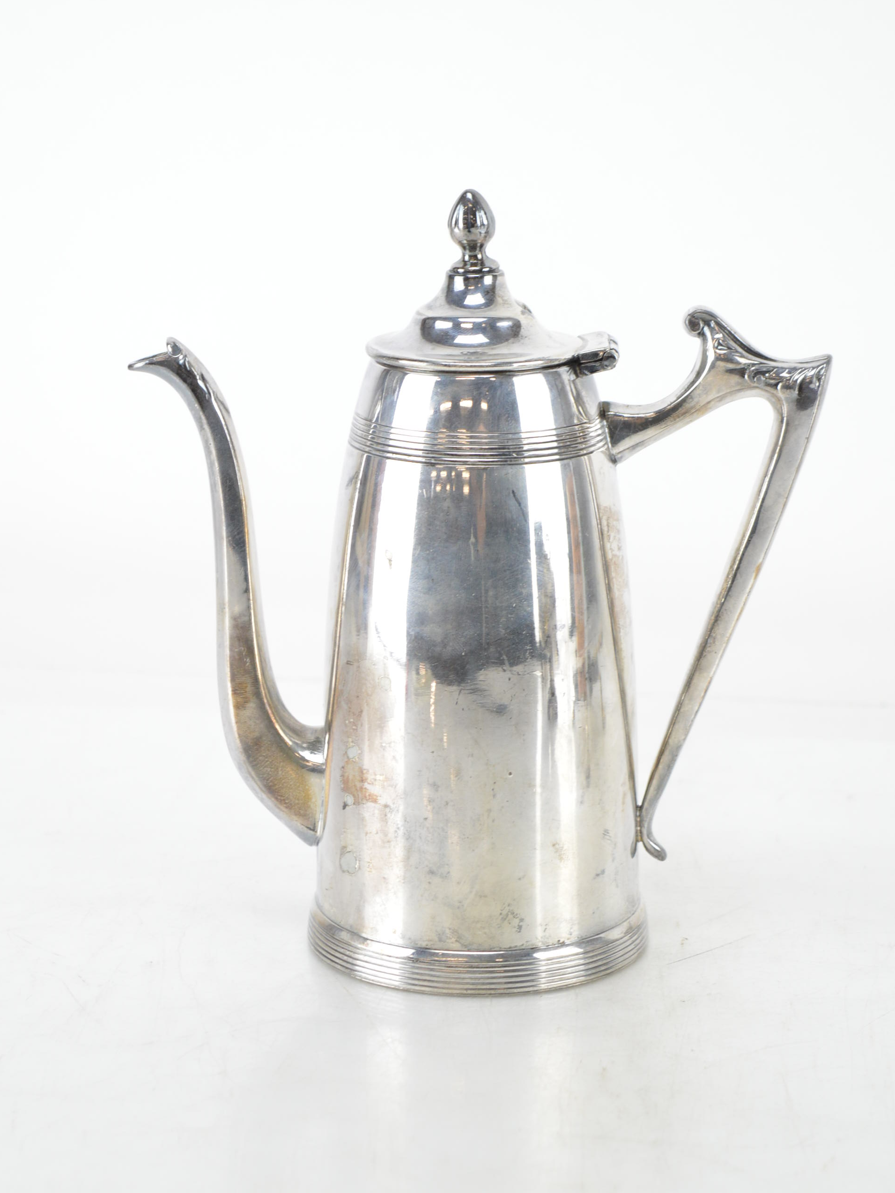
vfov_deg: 21.0
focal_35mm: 94
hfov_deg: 15.8
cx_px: 463
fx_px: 3226
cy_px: 560
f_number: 6.3
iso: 800
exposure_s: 1/60
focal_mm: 55
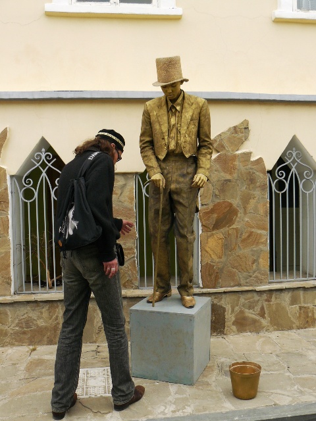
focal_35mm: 36
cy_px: 210
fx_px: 438
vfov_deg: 51.4
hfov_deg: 39.7
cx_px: 158
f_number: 4
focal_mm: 6
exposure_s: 1/125
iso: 100
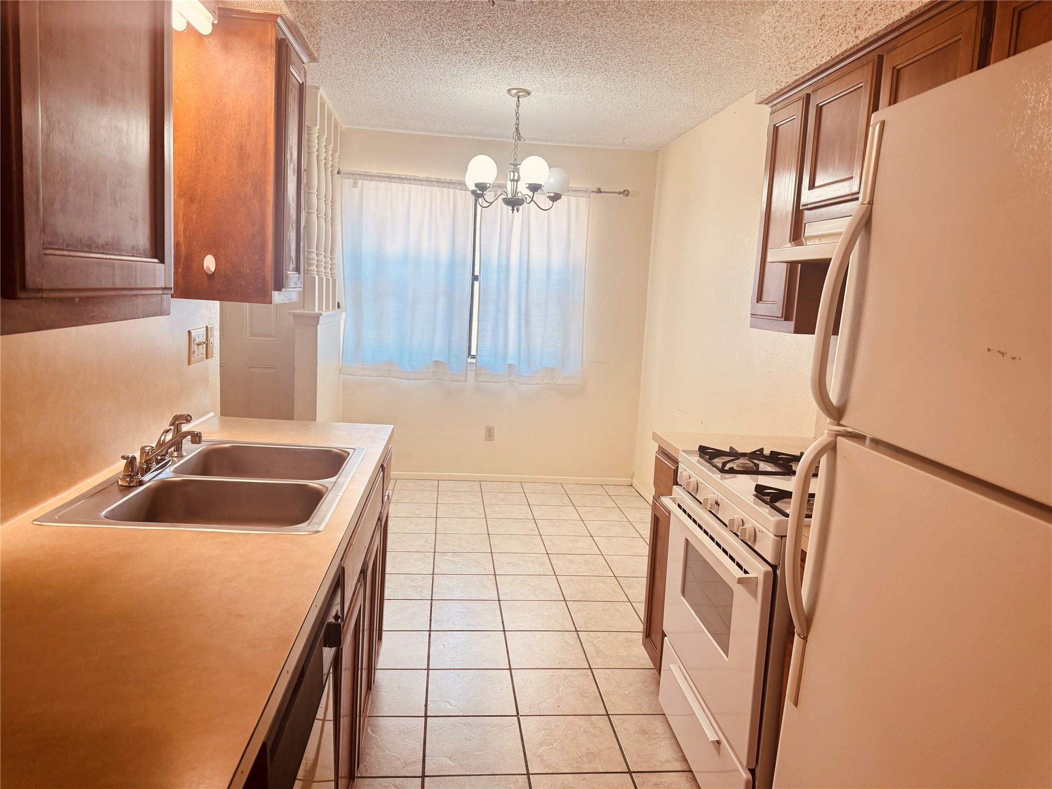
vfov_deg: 56.8
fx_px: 729
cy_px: 394
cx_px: 526
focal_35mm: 24
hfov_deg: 71.6
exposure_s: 1/120
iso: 200
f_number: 1.78
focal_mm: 6.76
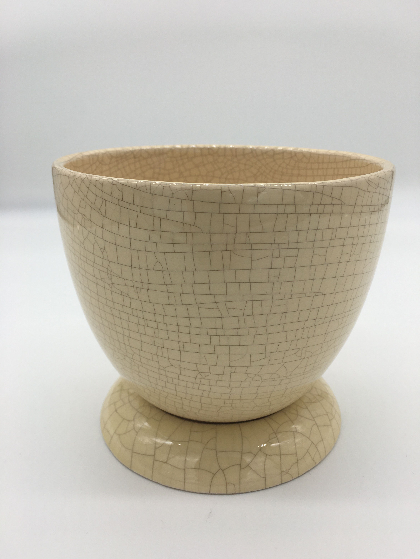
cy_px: 280
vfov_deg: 61.7
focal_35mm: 29
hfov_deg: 48.2
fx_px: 469
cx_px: 210
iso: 25
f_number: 2.2
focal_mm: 4.15
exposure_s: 1/267
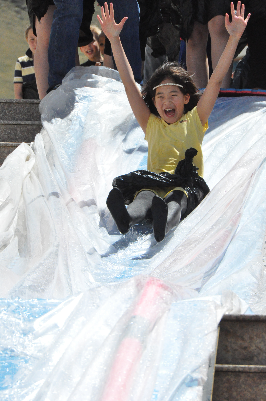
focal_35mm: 300
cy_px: 200
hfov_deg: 4.6
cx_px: 133
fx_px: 3333
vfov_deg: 6.9
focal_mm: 200
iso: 3200
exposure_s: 1/3200
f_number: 14
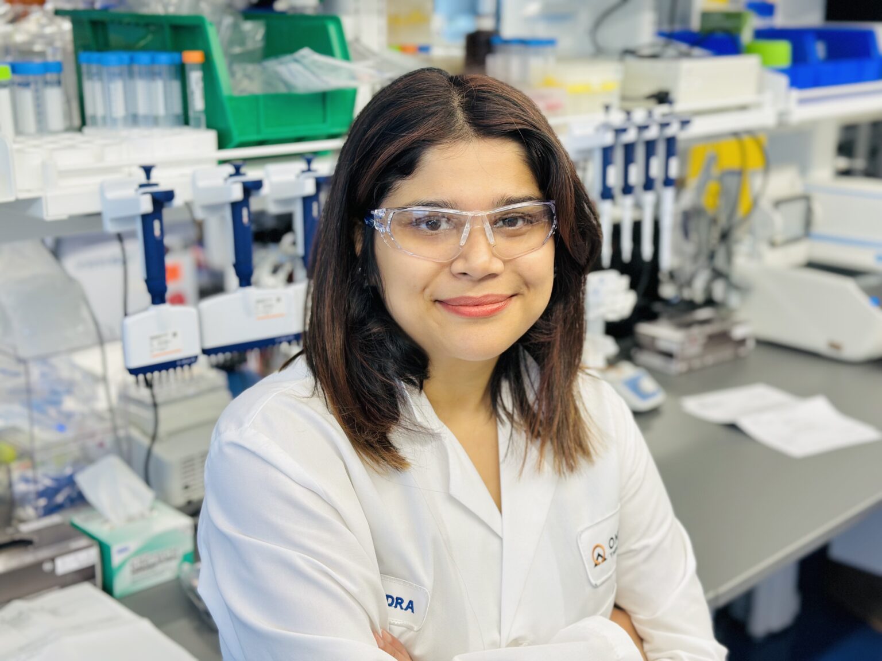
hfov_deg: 39.7
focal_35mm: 48
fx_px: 1223
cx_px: 441
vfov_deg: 30.3
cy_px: 330
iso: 80
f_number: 1.78
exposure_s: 1/120
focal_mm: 6.86
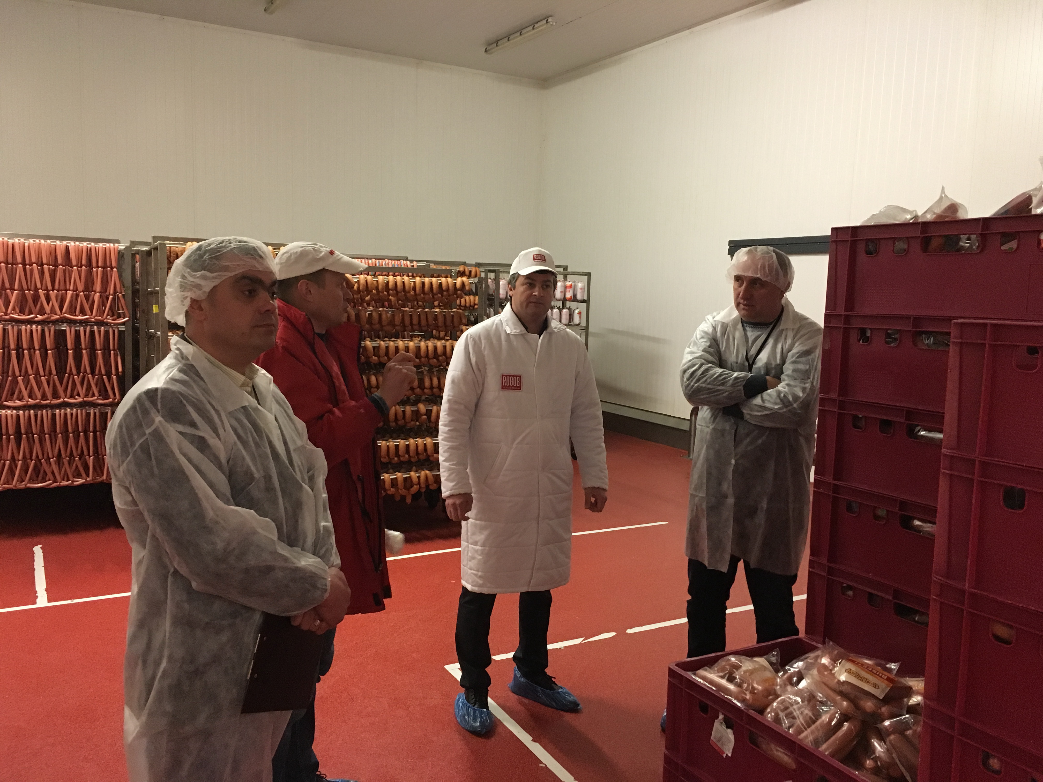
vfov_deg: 48.2
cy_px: 391
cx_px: 522
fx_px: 874
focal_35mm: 29
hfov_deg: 61.7
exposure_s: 1/25
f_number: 2.2
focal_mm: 4.15
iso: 200
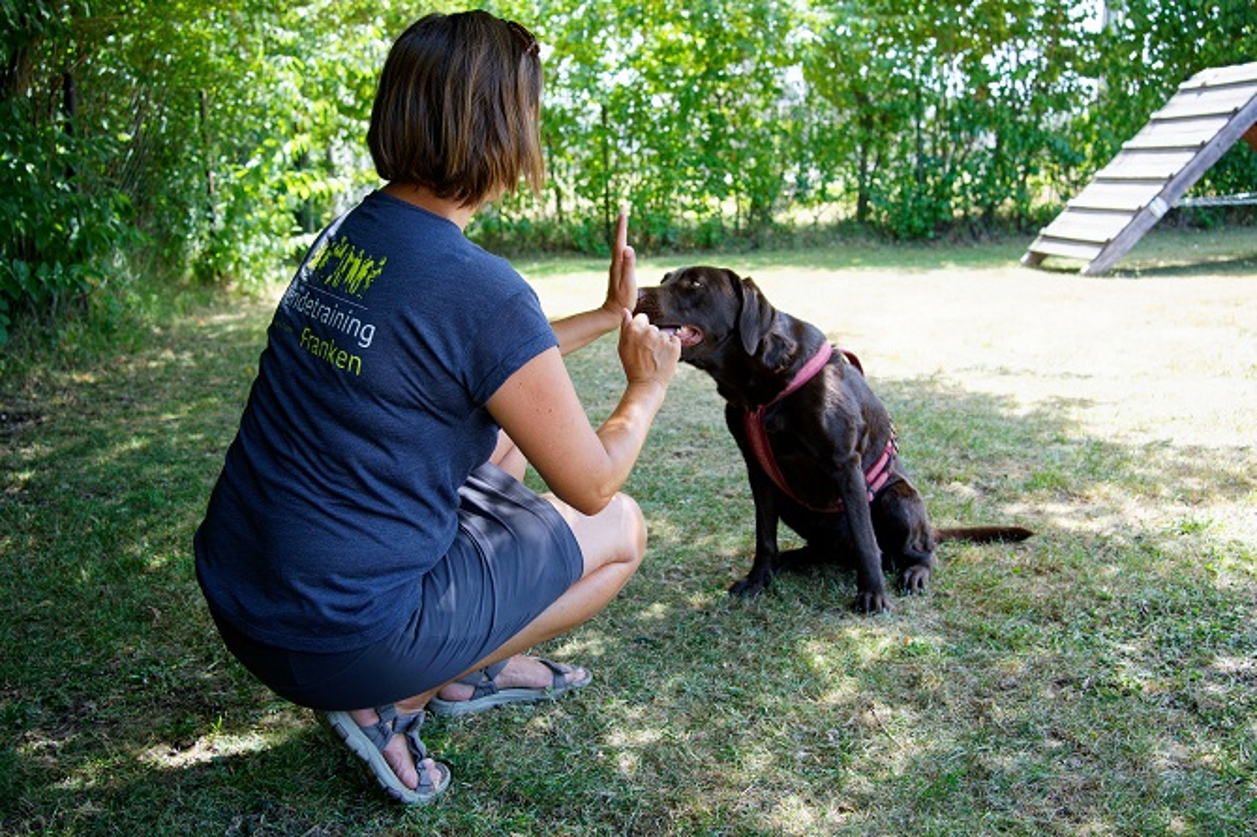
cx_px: 628
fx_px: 1221
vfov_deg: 37.8
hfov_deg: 54.5
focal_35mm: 35
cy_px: 418
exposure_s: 1/160
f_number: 5.6
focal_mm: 35
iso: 400
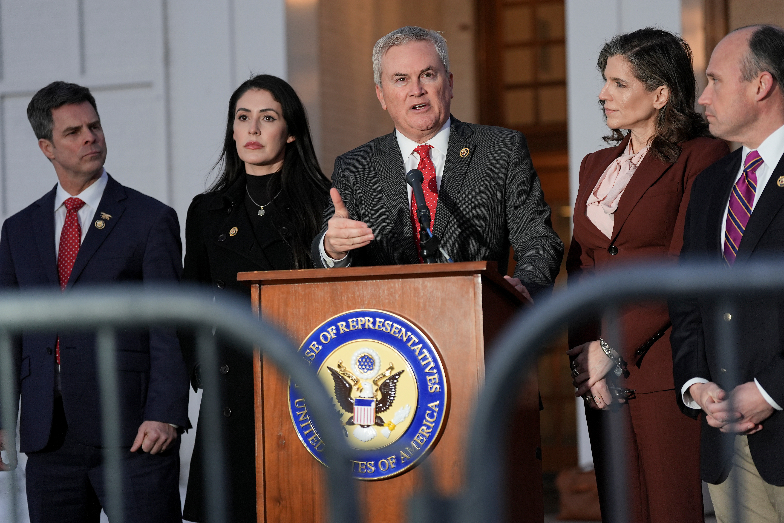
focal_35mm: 101
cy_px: 262
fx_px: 2199
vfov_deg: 13.6
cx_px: 392
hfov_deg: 20.2
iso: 640
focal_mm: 101
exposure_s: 1/320
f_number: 2.8
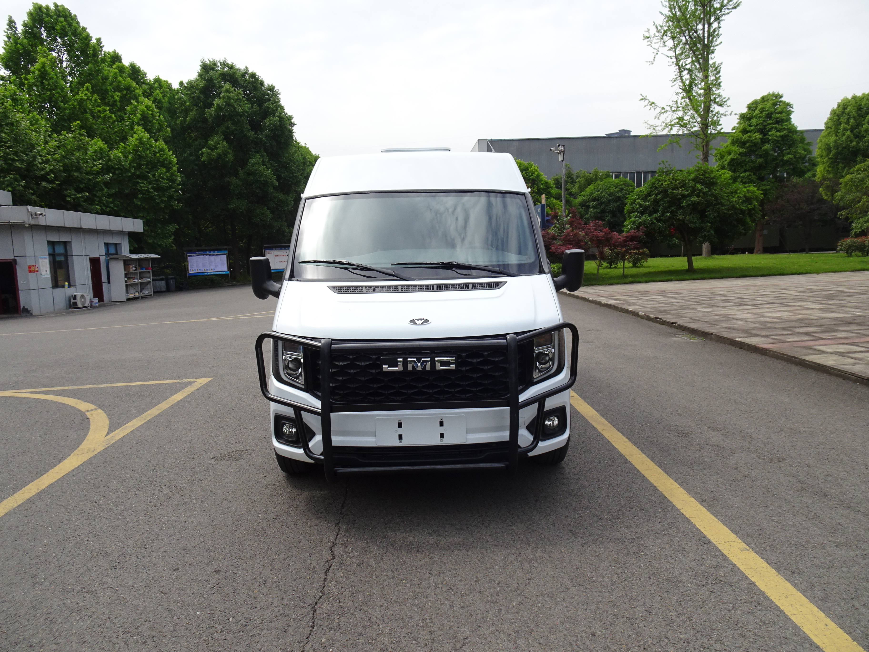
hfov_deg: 71.6
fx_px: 602
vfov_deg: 56.8
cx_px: 434
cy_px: 326
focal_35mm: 24
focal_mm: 4.1
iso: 80
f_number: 3.5
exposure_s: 1/800
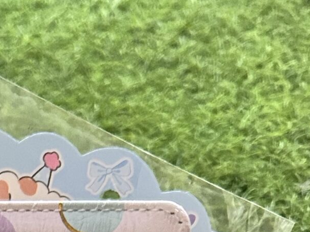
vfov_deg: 10.4
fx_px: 1030
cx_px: -104
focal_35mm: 115
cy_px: 619
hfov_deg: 16.1
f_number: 1.5
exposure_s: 1/50
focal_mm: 5.7
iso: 400
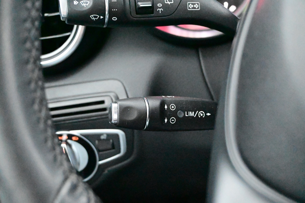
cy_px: 102
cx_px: 152
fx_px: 356
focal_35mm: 42
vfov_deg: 31.9
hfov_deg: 46.4
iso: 40000
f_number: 4.5
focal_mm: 28
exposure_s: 1/50
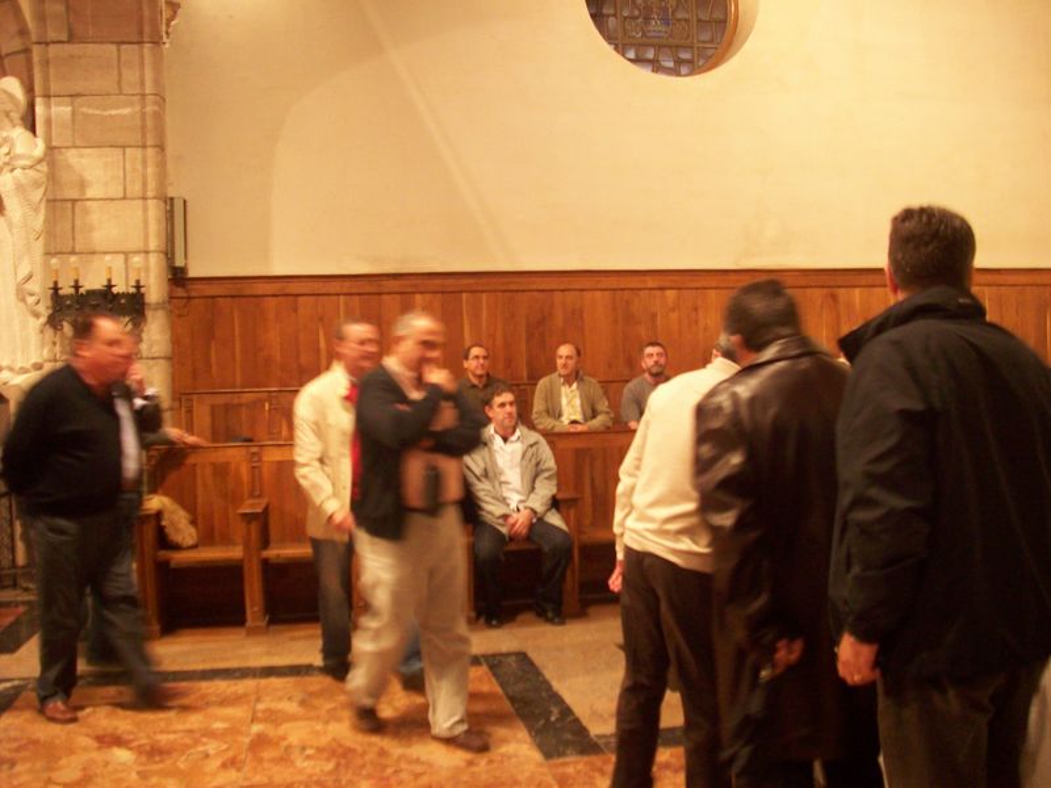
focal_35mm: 37
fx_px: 1123
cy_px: 394
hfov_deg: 50.1
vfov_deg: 38.7
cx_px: 526
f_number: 2.8
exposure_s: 1/10
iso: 160
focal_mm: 6.2
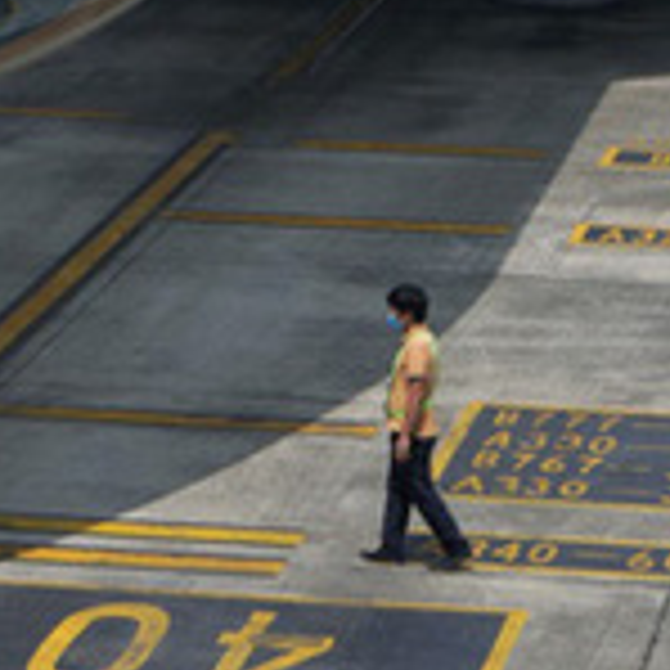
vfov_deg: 6.7
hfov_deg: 6.7
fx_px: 5672
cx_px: 49
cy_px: 74
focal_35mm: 259
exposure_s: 1/100
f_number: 16
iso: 100
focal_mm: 70
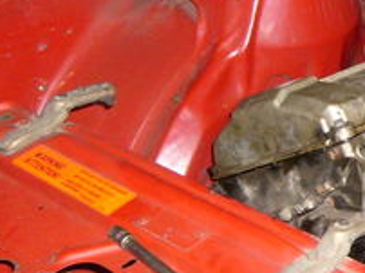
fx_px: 1169
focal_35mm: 111
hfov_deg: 16.3
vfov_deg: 13.3
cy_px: 146
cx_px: 538
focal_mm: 5.8
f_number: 2.8
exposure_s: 1/45
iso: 120
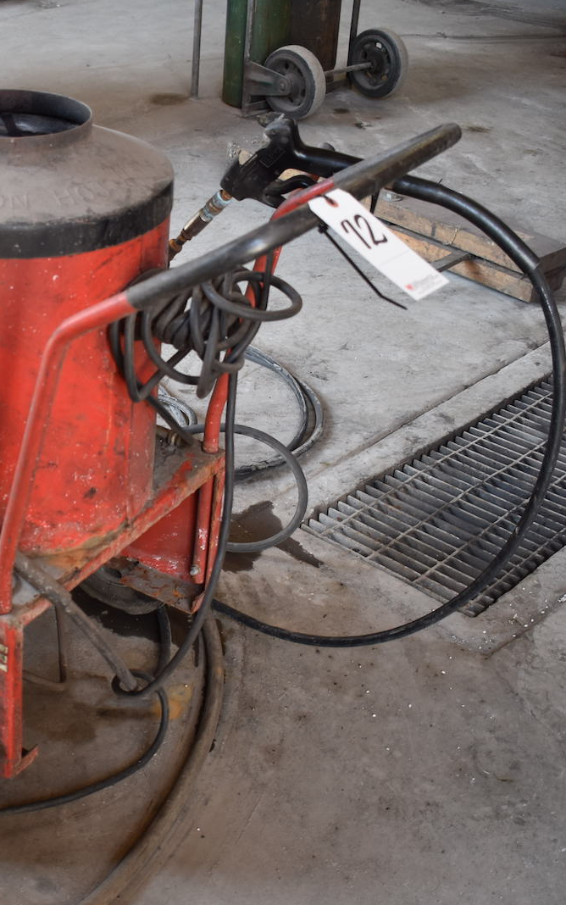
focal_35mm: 51
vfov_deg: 39.6
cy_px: 456
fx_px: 1258
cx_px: 31
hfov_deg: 24.4
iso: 400
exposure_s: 1/80
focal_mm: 22
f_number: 4.5
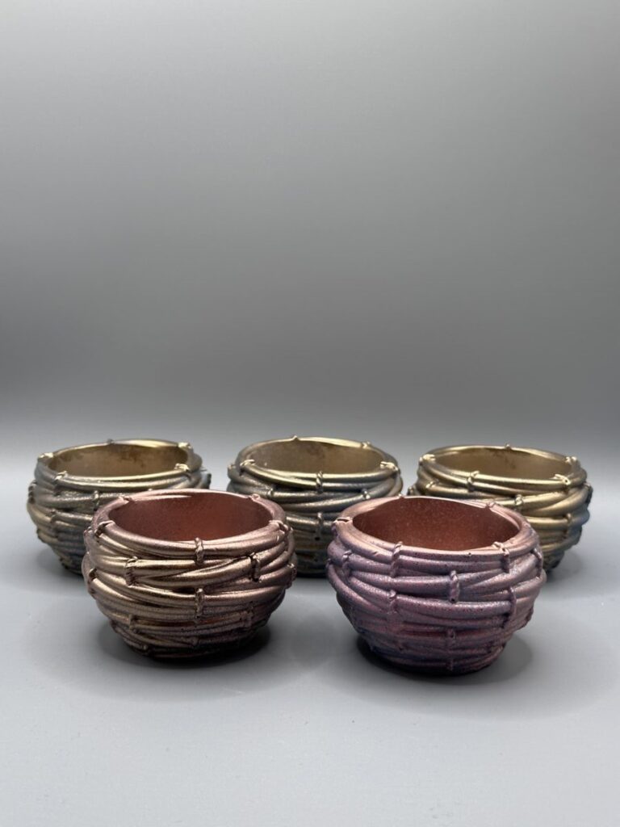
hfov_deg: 30.3
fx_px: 1146
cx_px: 310
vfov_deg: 39.7
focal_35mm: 48
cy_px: 414
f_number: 1.78
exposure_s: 1/171
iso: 80
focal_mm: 6.86
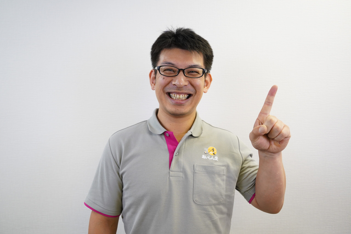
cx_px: 176
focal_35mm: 28
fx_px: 273
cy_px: 117
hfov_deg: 65.5
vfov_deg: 46.4
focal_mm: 28
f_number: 3.2
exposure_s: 1/400
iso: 1600
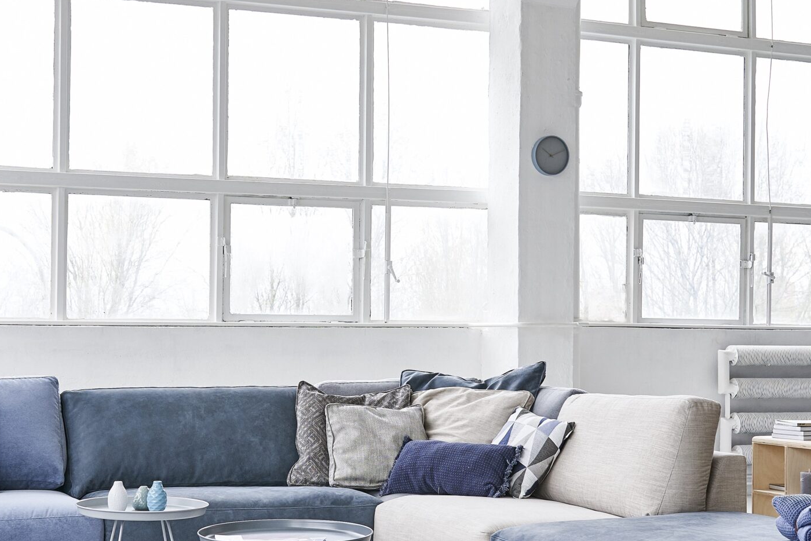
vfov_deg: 21.2
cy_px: 339
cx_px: 308
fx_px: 1442
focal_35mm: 64
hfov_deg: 31.3
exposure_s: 1/50
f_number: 4.5
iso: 400
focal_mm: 35
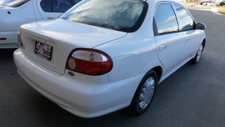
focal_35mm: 27
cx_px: 112
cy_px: 54
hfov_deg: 69.9
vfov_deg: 42.8
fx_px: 161
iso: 160
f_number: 4
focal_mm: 4.3
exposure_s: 1/160
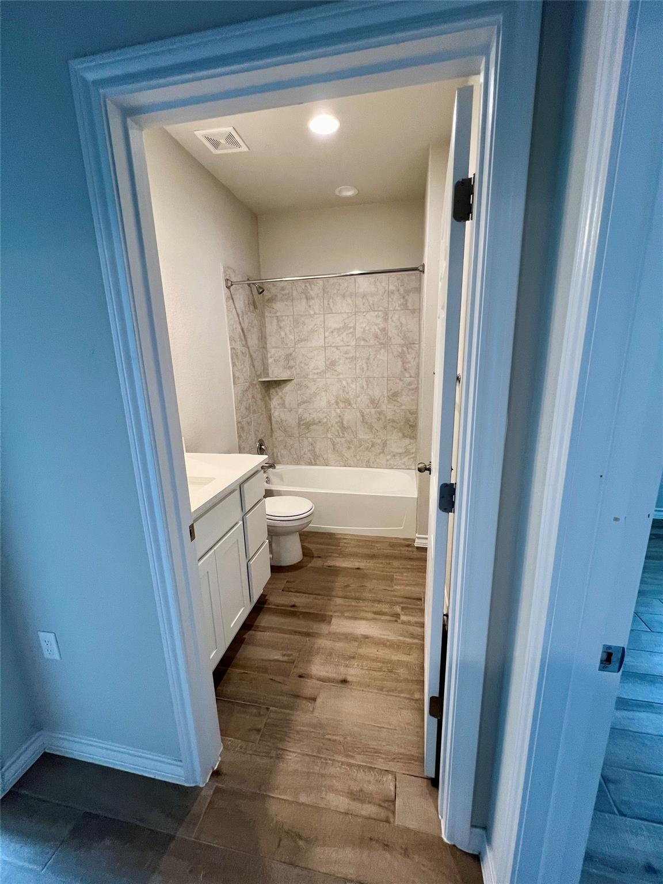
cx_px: 332
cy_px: 442
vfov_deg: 106.2
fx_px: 332
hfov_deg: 89.9
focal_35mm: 13
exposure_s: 1/60
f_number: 1.8
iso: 160
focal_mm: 1.57
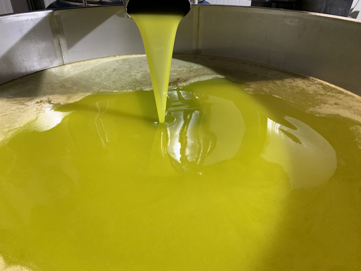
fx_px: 271
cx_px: 180
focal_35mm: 26
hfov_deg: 67.3
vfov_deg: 53.1
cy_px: 136
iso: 250
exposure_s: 1/50
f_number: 1.8
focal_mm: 4.25
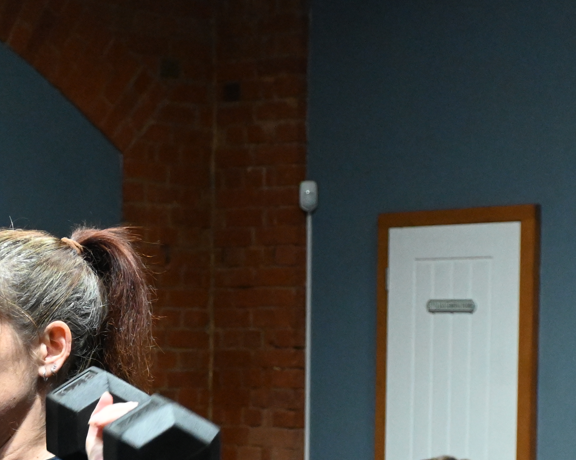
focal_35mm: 104
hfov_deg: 18.4
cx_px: 208
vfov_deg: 14.6
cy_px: 459
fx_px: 1773
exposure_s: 1/125
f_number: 4.8
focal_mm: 30
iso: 6400
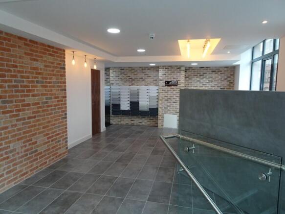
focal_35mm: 24
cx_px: 142
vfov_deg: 56.8
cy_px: 107
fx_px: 198
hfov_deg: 71.6
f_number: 3.5
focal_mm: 4.1
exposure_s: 1/30
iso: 100
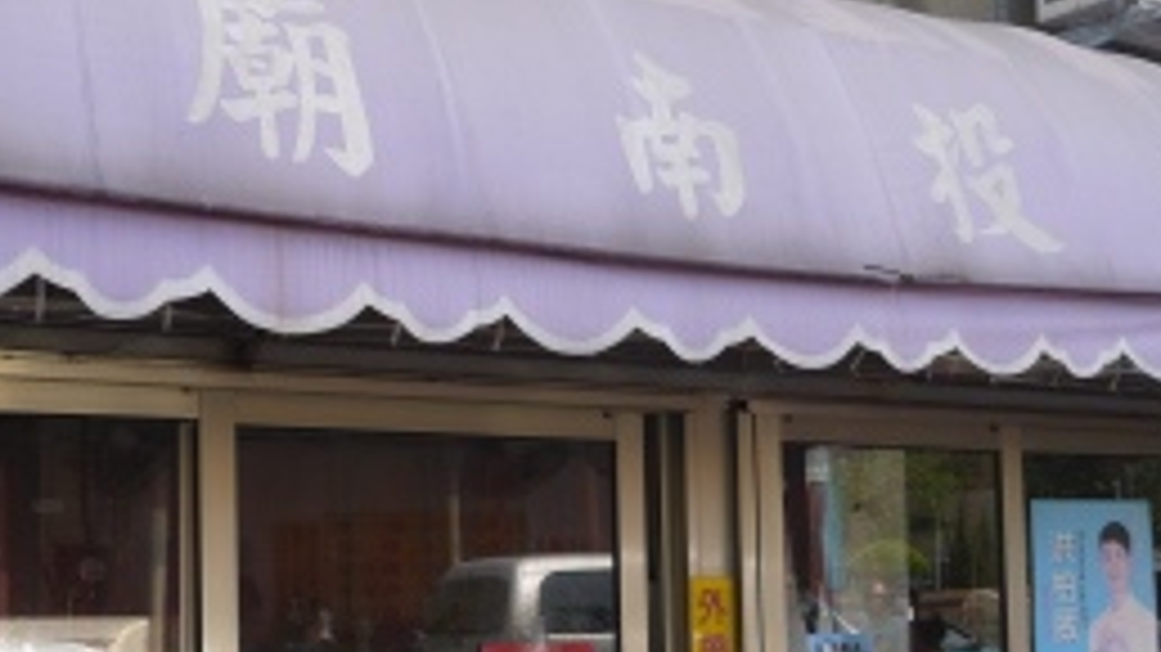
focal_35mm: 53
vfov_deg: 22.5
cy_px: 463
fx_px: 1631
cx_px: 468
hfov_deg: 39.0
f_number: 5.6
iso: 160
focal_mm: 14
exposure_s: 1/250
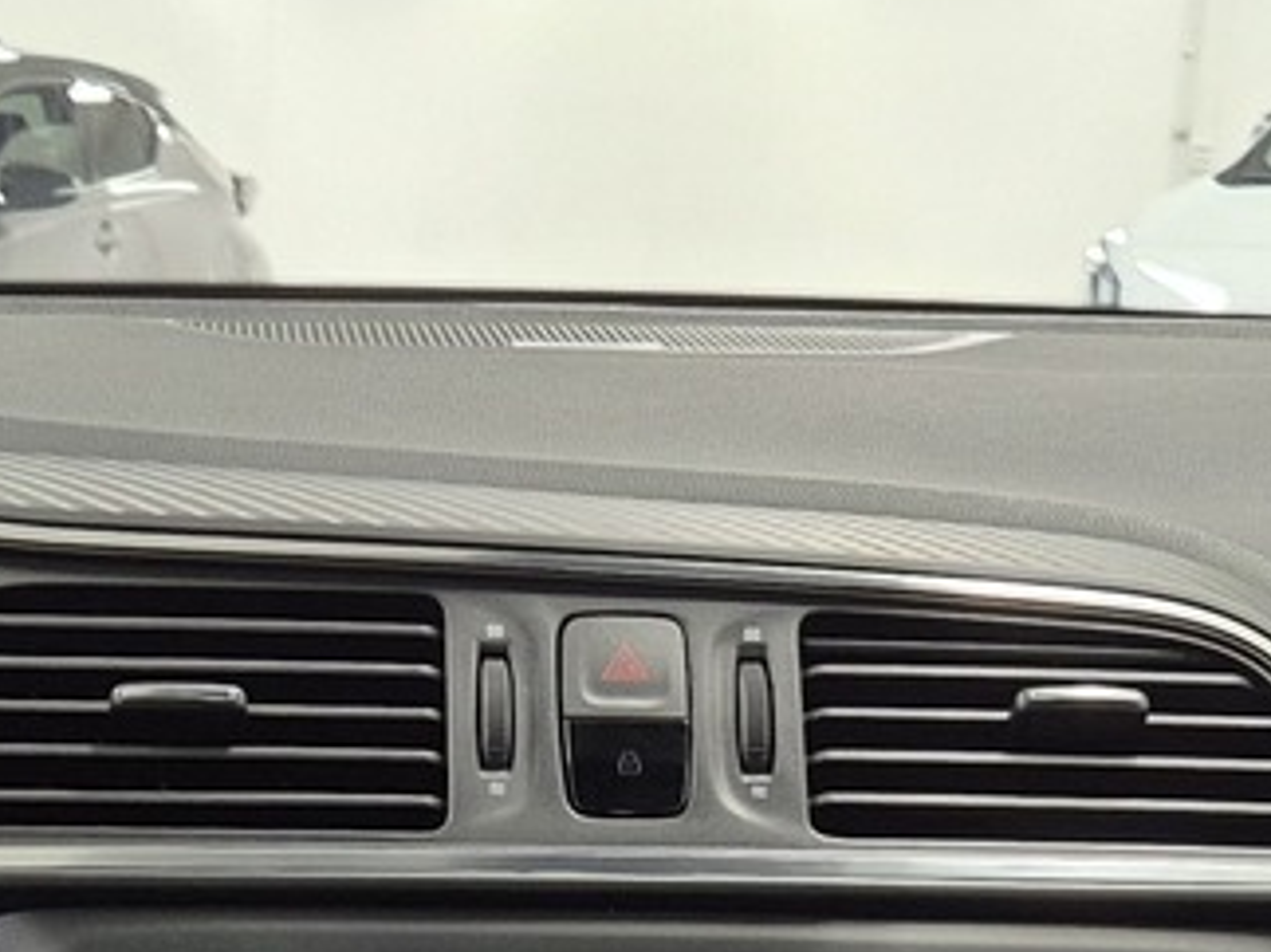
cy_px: 1574
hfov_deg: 17.2
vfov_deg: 12.2
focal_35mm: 114
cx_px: 287
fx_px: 4184
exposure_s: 1/100
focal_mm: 5.4
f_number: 1.8
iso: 400
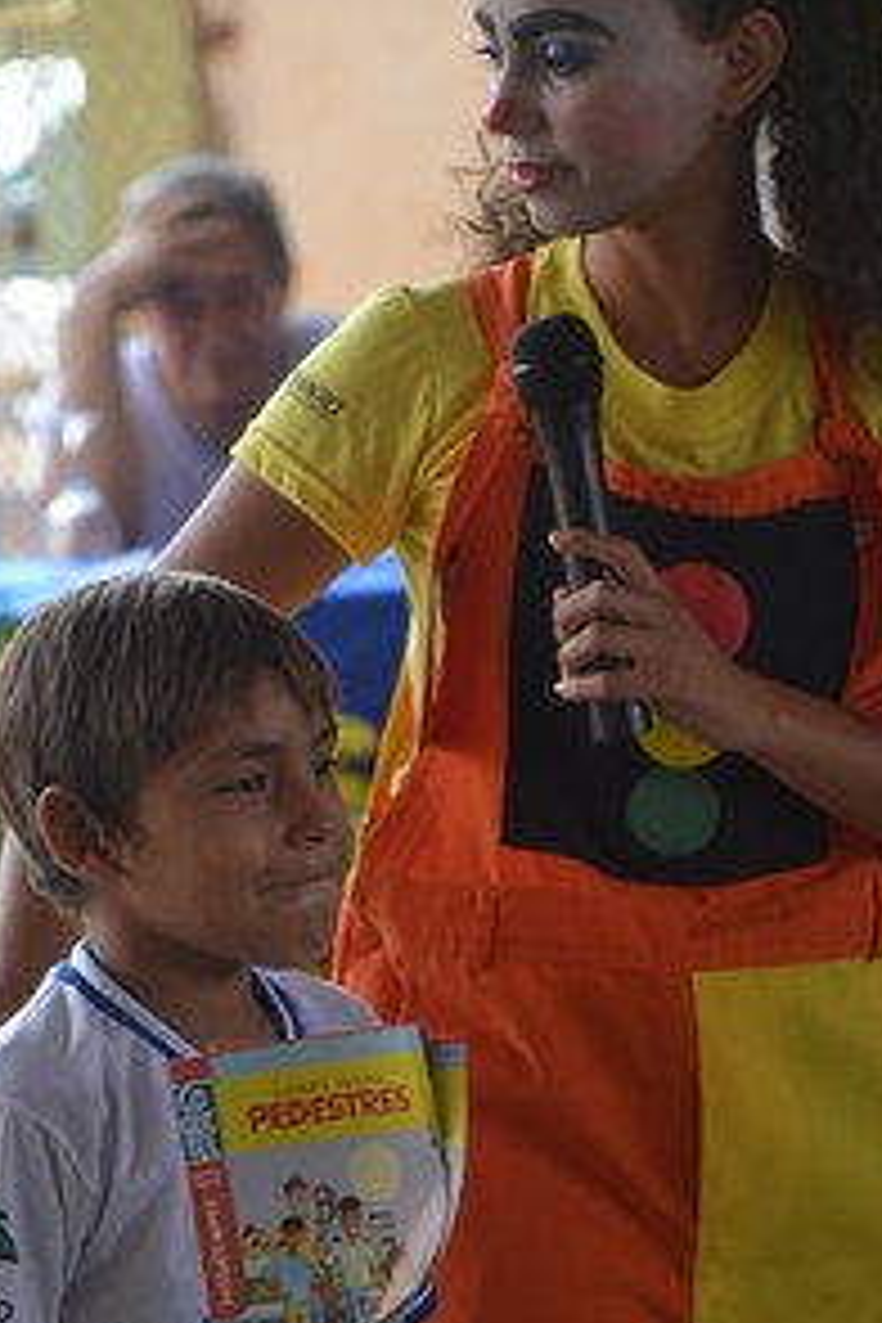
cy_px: 752
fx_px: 11383
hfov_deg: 4.4
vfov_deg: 6.7
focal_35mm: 310
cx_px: 369
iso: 400
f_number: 5.6
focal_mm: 135
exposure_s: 1/200
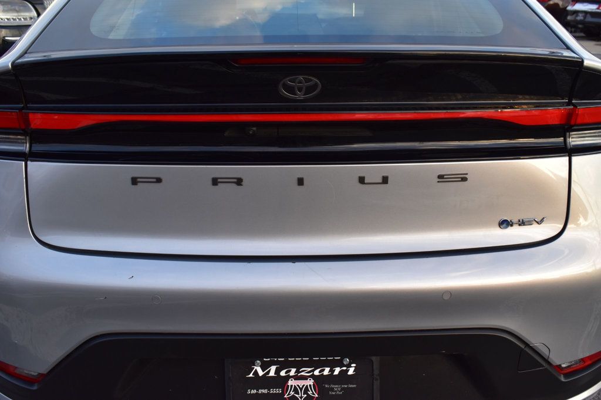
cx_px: 300
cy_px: 200
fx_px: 626
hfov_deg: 51.3
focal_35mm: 38
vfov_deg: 35.5
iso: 400
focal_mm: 25
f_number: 8
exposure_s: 1/80
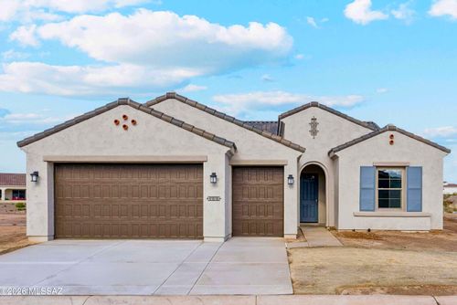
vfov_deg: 78.2
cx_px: 228
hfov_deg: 101.1
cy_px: 152
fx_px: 188
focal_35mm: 15
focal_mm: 14.8
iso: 200
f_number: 8
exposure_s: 1/500
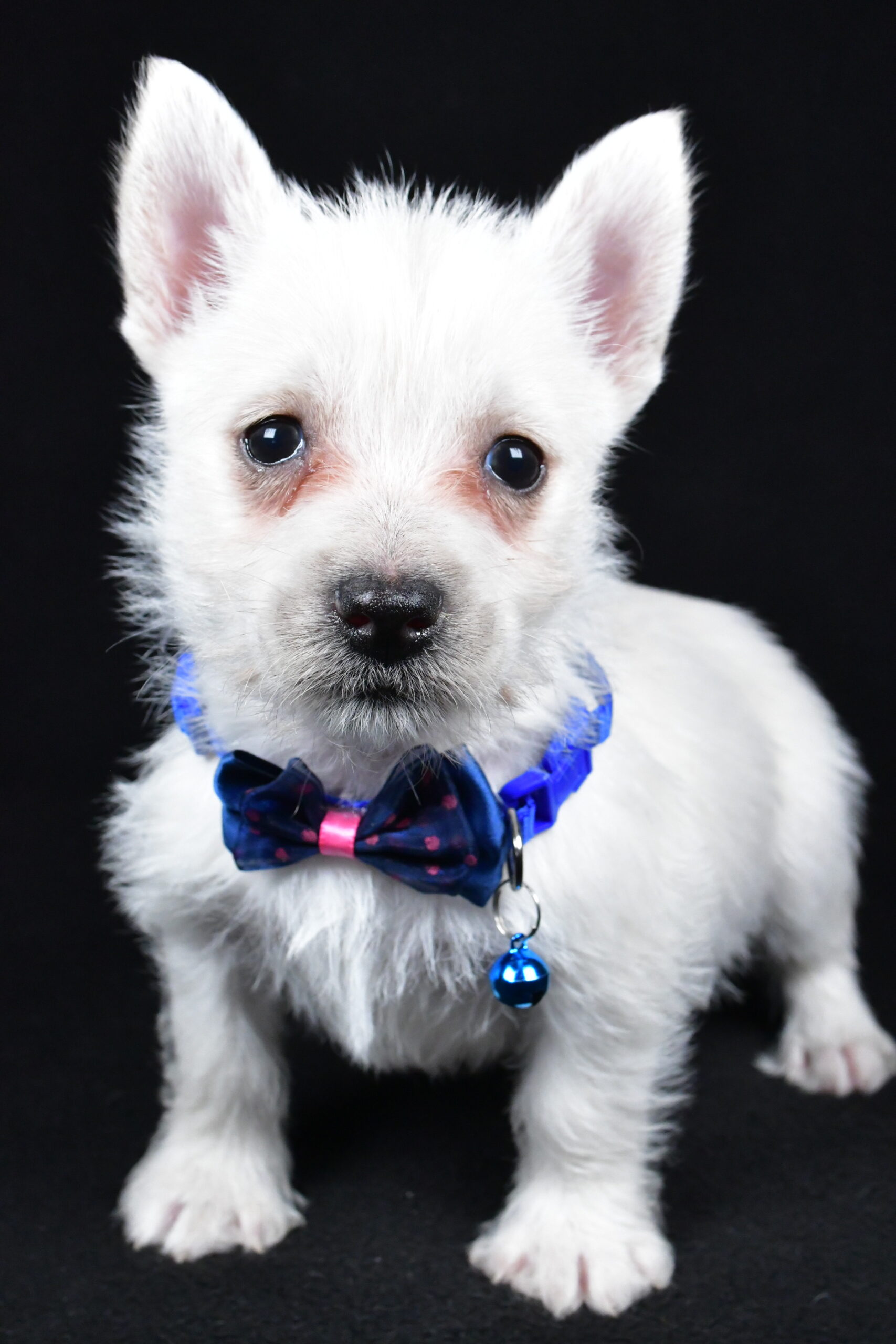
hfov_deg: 31.9
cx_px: 448
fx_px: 1568
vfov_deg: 46.4
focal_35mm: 42
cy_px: 672
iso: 6400
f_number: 9
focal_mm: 28
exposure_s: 1/800
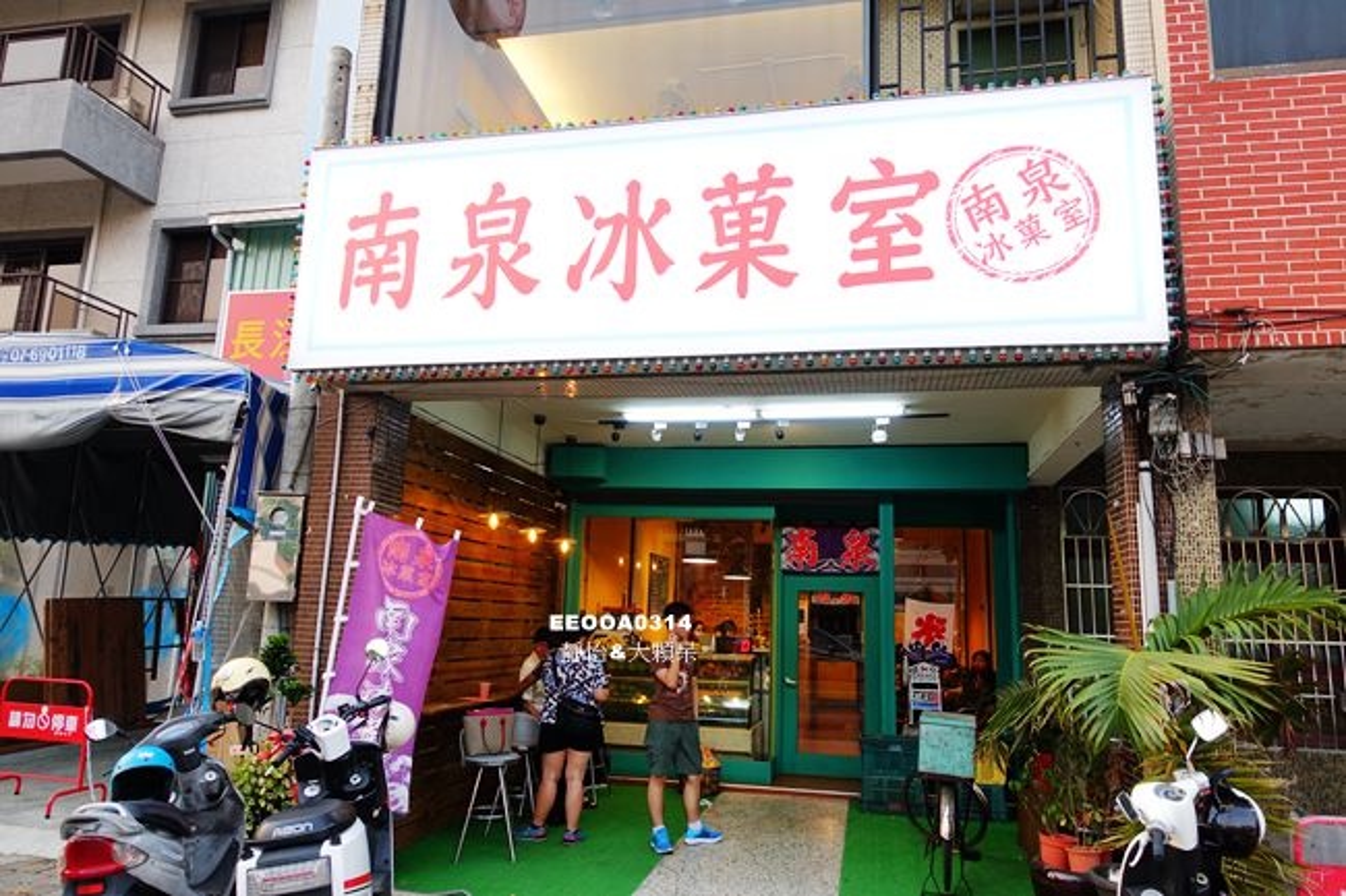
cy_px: 448
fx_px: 897
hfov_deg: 73.8
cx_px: 673
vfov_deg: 53.1
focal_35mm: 24
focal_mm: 8.8
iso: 125
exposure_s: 1/50
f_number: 2.8
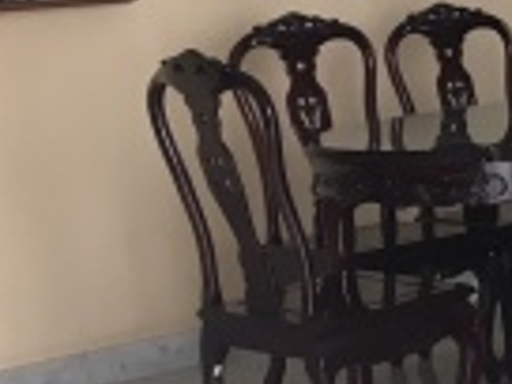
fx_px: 1938
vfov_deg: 11.3
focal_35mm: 131
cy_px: 139
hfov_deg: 12.8
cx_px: 1071
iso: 25
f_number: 2.2
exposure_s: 1/33
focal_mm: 4.15
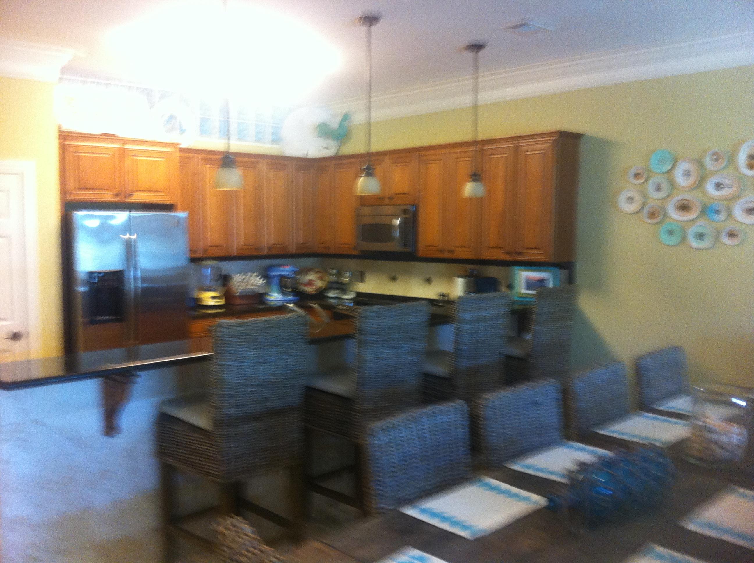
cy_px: 282
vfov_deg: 40.6
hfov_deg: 52.7
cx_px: 377
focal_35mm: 35
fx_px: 761
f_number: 2.8
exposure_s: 1/15
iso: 200
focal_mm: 3.85
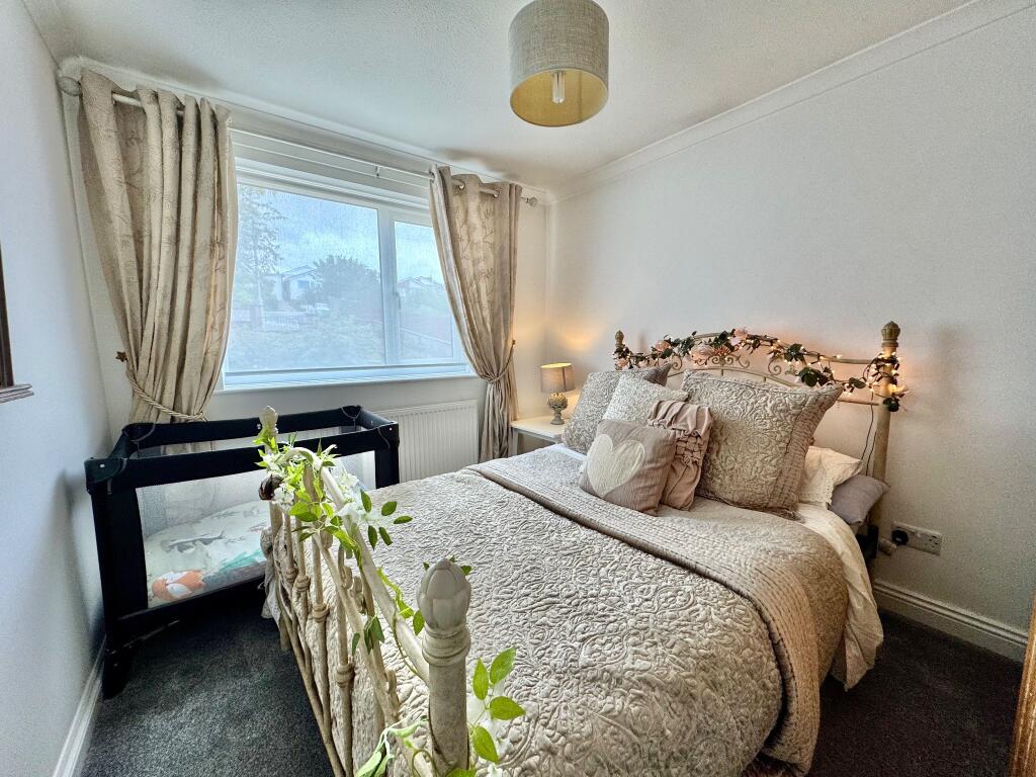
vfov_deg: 85.7
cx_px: 518
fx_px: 419
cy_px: 388
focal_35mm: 14
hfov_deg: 102.1
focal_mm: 2.22
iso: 80
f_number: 2.2
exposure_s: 1/100
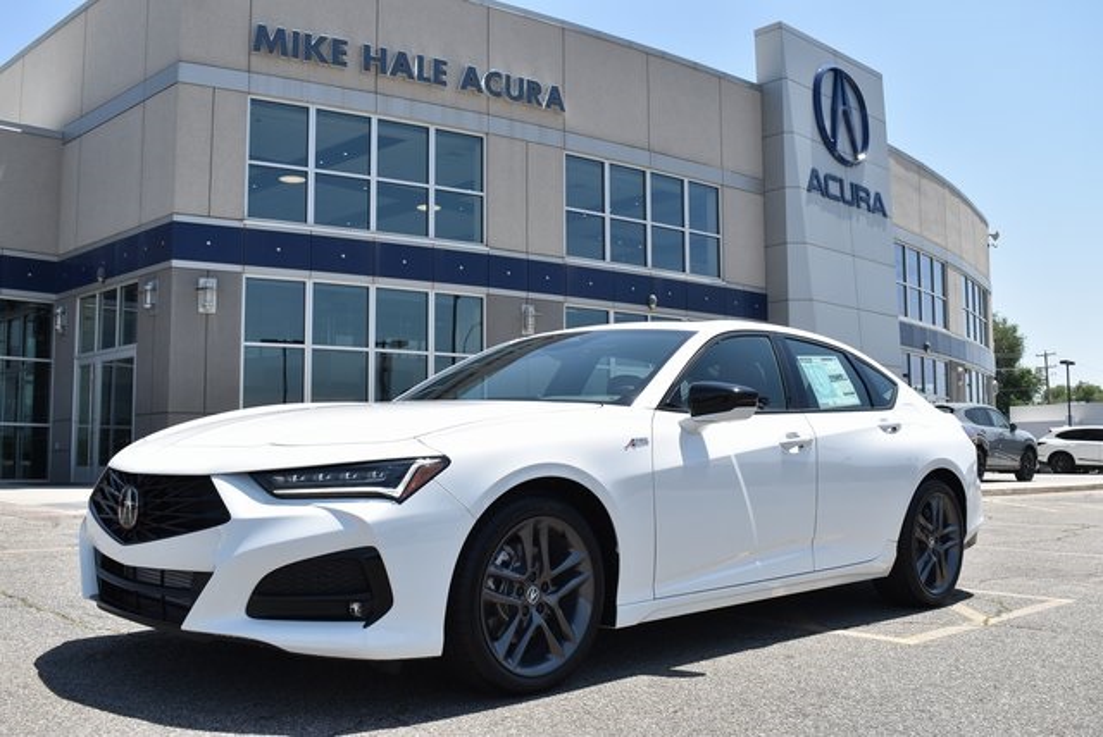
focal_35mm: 36
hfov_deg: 53.1
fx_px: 1104
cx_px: 552
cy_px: 368
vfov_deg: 36.9
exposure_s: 1/320
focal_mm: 24
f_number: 9
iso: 100
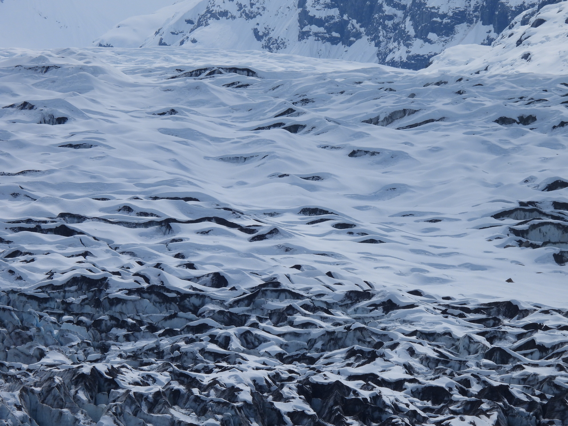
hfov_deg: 4.0
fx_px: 8204
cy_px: 213
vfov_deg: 3.0
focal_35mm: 500
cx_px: 284
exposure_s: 1/2000
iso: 100
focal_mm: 89.2
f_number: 5.6
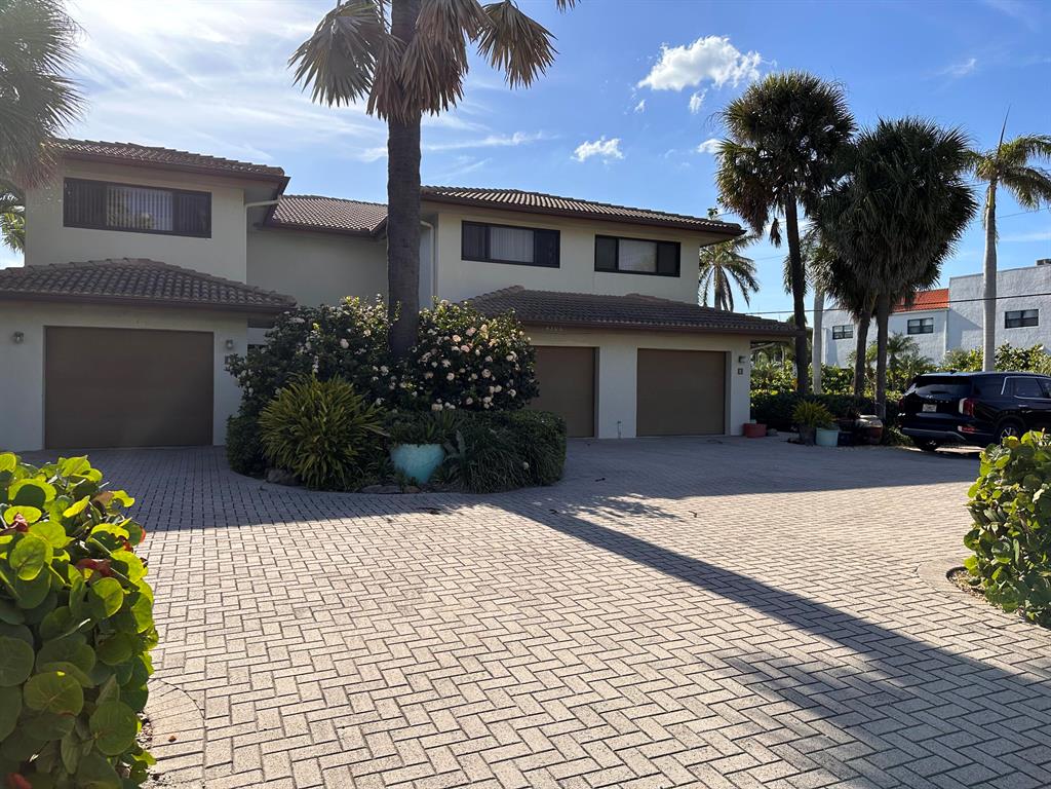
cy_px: 394
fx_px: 729
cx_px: 526
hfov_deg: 71.6
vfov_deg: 56.8
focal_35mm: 24
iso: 80
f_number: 1.78
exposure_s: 1/3861
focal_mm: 6.86
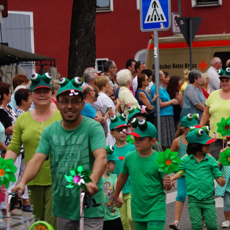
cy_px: 116
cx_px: 171
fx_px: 1245
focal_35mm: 166
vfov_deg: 10.6
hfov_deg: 10.5
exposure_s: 1/200
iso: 100
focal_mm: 85
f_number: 5.6
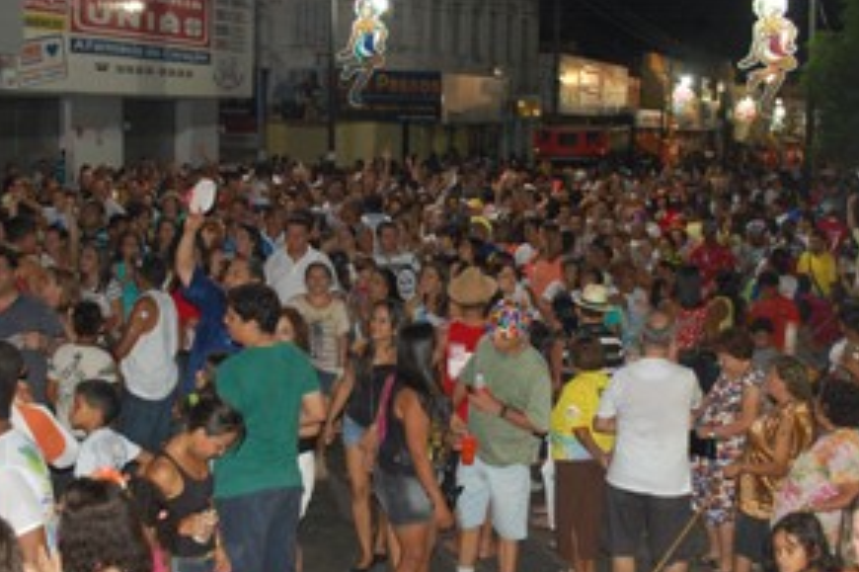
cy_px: 243
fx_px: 1216
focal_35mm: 51
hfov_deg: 38.9
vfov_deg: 26.4
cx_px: 444
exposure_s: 1/60
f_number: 4
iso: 560
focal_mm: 22
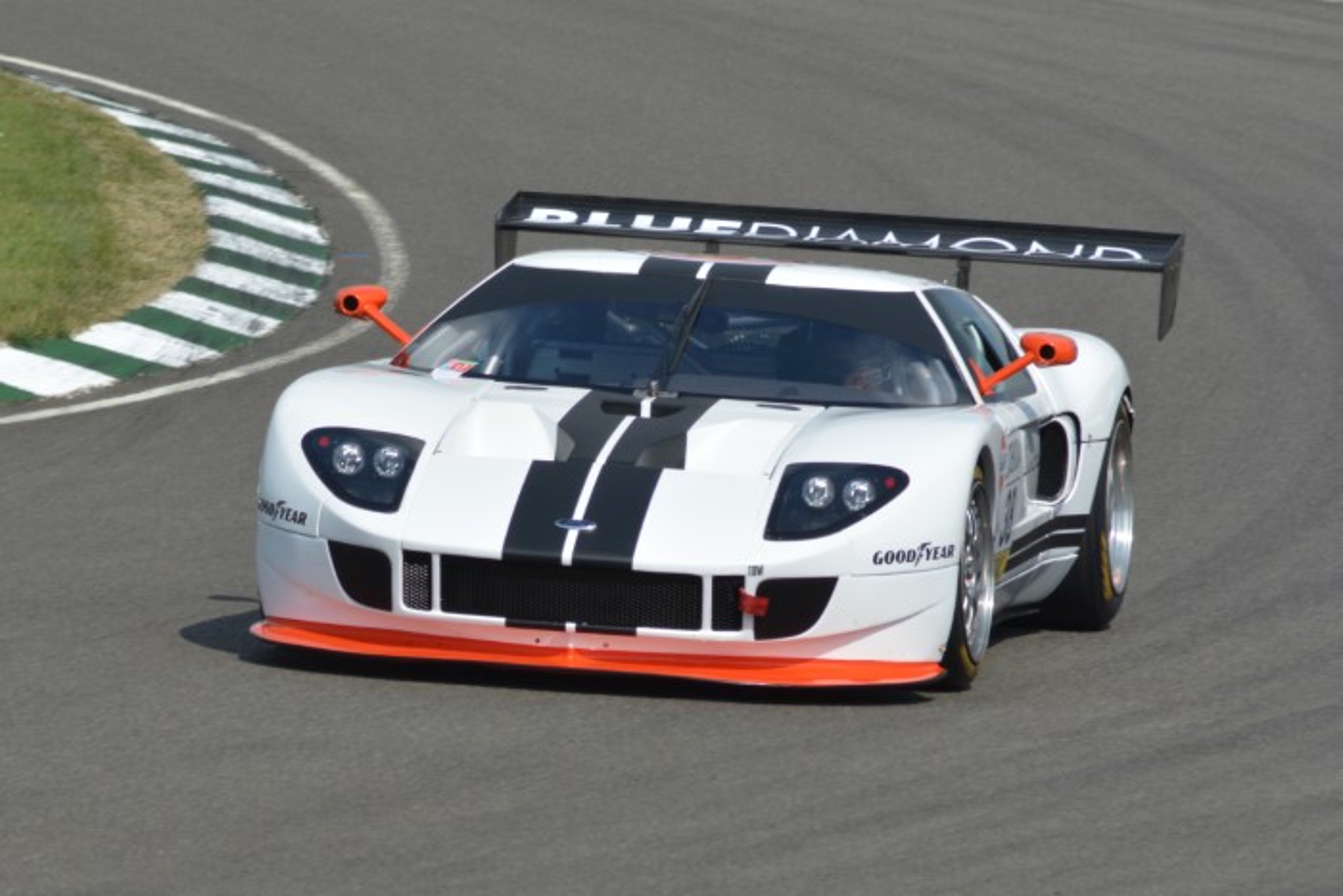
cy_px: 448
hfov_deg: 4.6
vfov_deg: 3.1
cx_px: 672
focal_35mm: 450
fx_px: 16790
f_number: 14
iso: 400
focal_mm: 300
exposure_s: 1/500
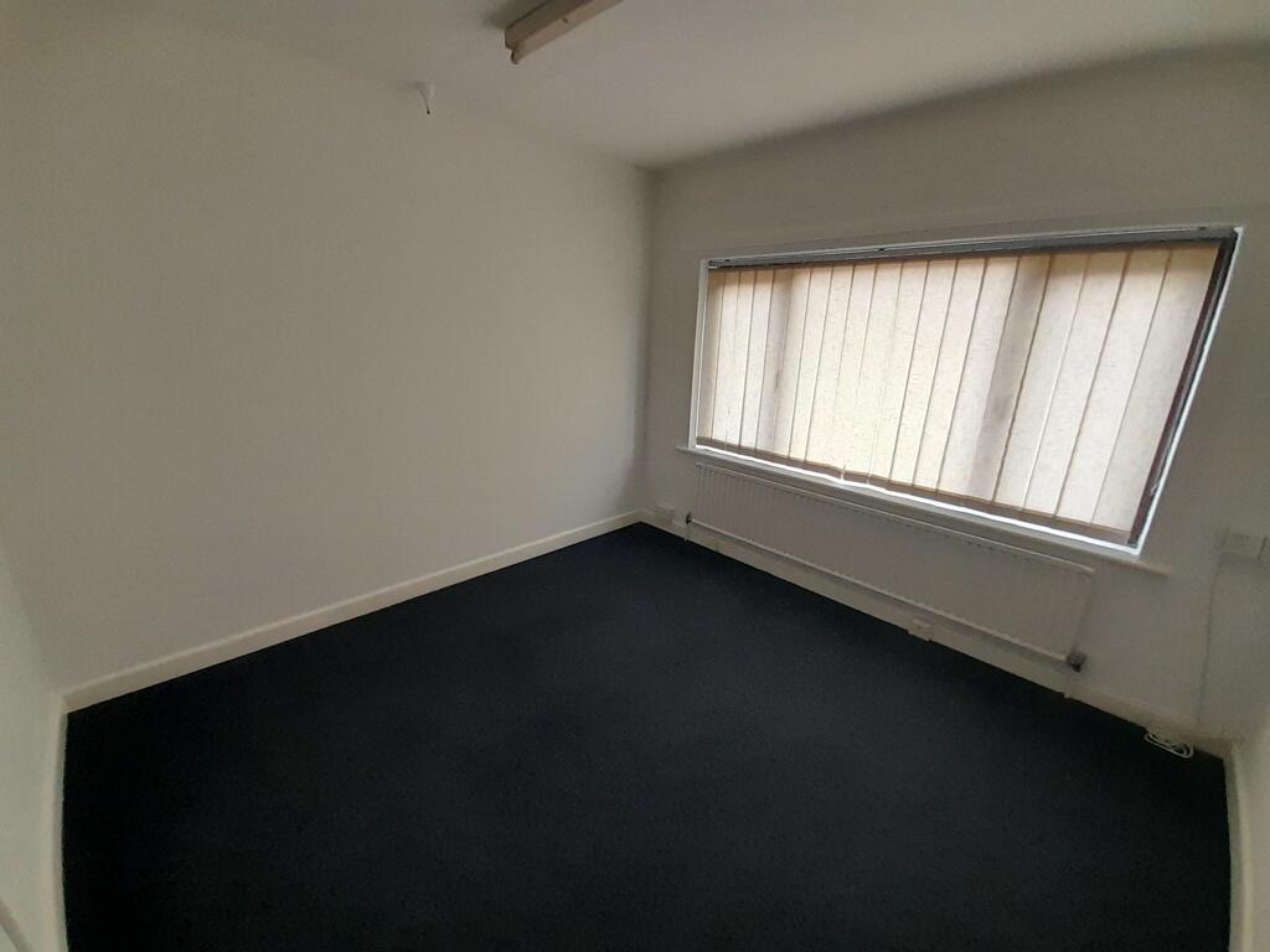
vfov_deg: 89.9
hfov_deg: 106.2
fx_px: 477
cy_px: 476
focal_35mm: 13
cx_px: 635
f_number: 2.2
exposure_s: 1/50
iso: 160
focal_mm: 1.13
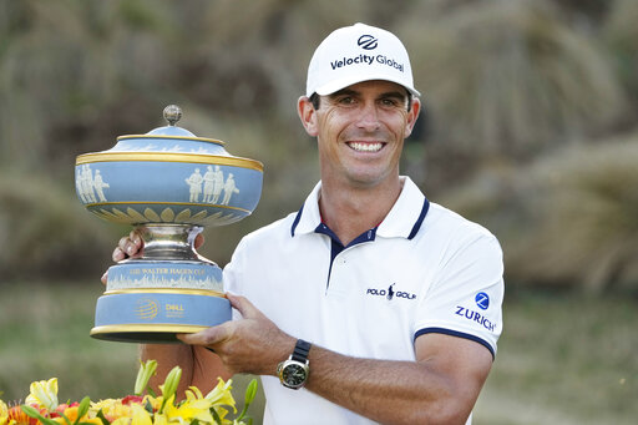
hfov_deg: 5.6
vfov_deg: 3.7
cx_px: 319
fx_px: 6572
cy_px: 212
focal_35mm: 371
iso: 800
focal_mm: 371
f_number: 6.3
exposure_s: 1/800
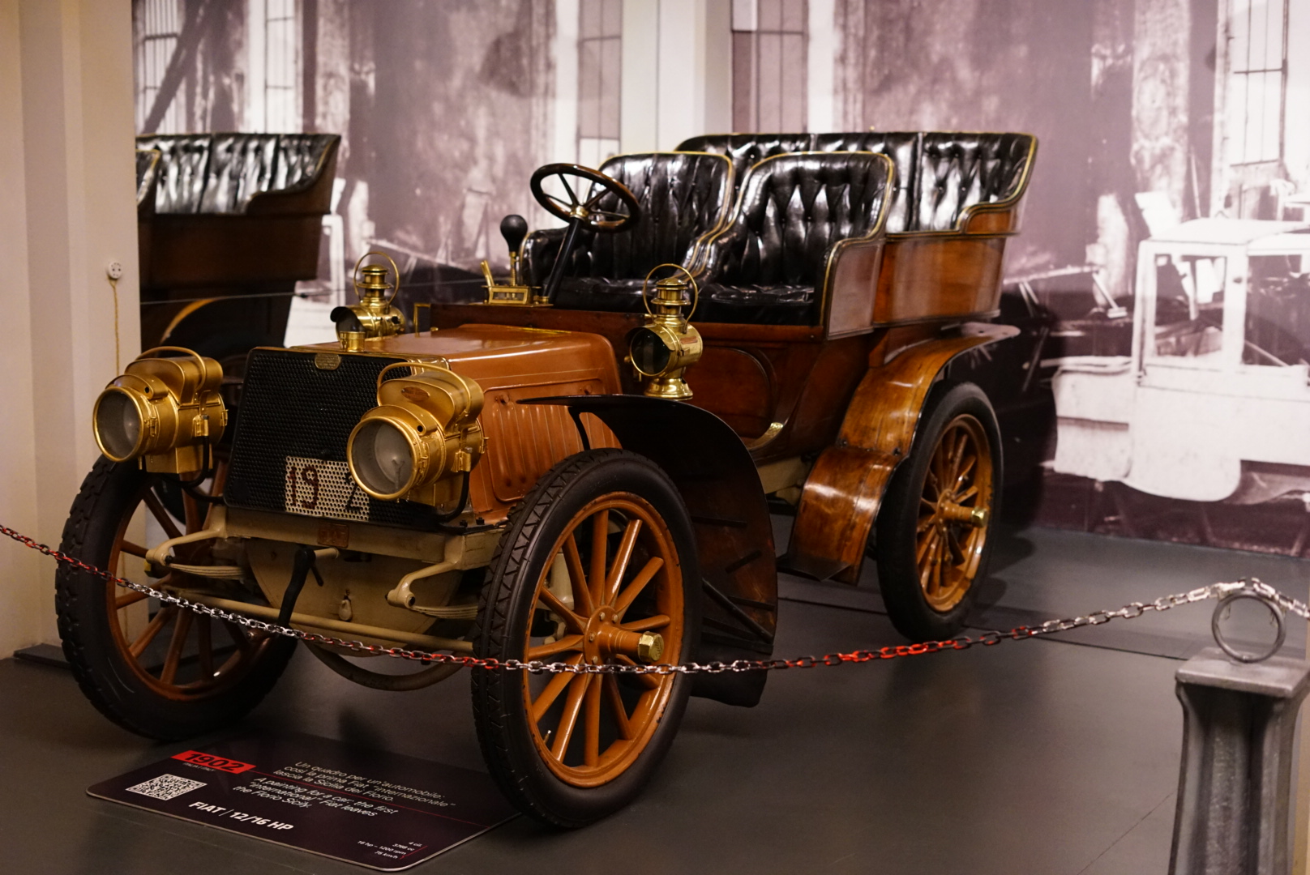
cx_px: 655
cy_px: 438
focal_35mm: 50
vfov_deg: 27.0
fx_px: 1821
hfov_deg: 39.6
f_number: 2.8
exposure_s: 1/60
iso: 4000
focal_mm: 50
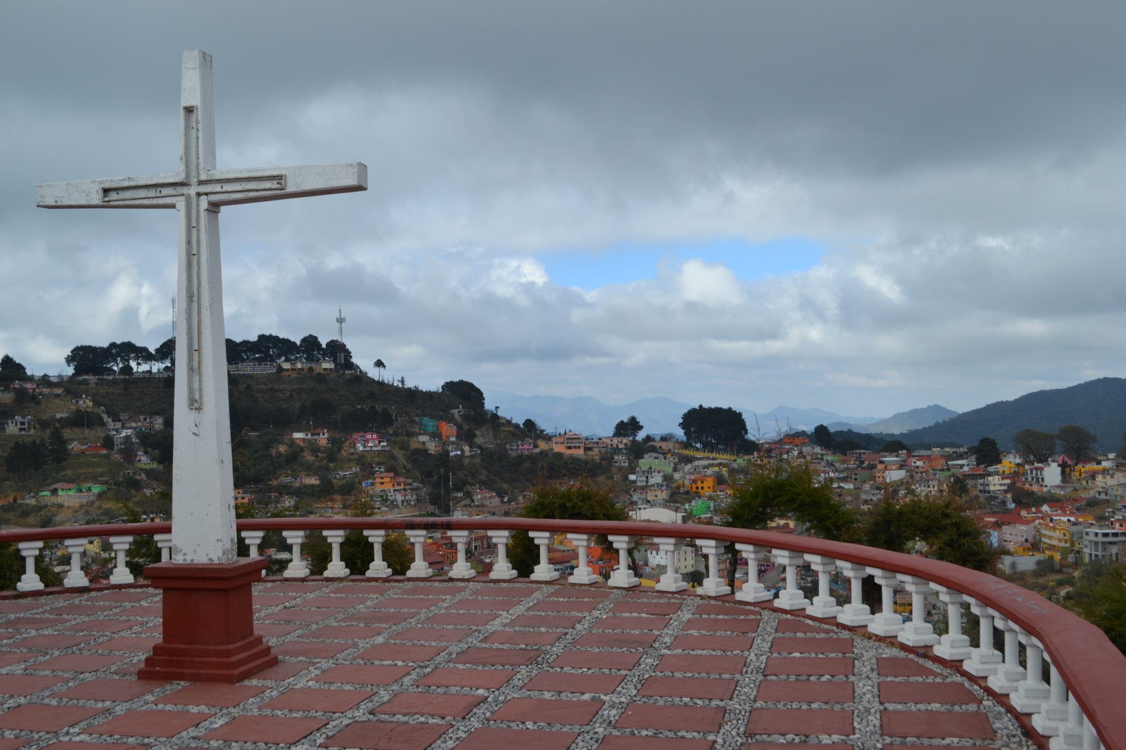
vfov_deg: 34.2
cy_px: 375
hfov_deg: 49.6
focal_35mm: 39
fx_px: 1220
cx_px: 563
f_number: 7.1
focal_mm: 26
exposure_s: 1/200
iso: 100
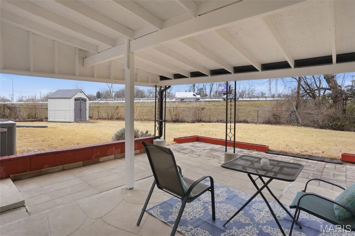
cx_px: 178
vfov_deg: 67.3
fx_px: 177
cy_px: 118
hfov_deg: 90.0
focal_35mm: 18
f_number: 8
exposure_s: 1/80
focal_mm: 18
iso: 250
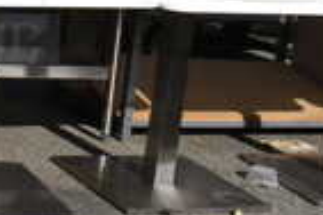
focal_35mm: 117
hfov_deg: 15.7
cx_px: -195
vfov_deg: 11.4
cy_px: -57
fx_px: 1050
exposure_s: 1/400
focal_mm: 18
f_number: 10
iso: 100
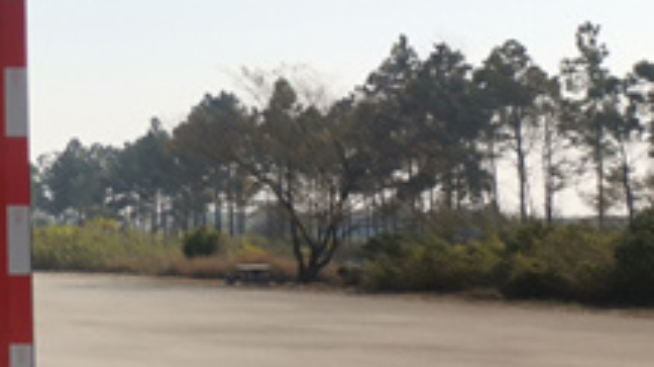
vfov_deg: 10.7
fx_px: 1958
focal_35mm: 113
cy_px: 143
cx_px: -530
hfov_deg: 16.0
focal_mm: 4.75
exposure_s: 1/2762
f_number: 1.8
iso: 50
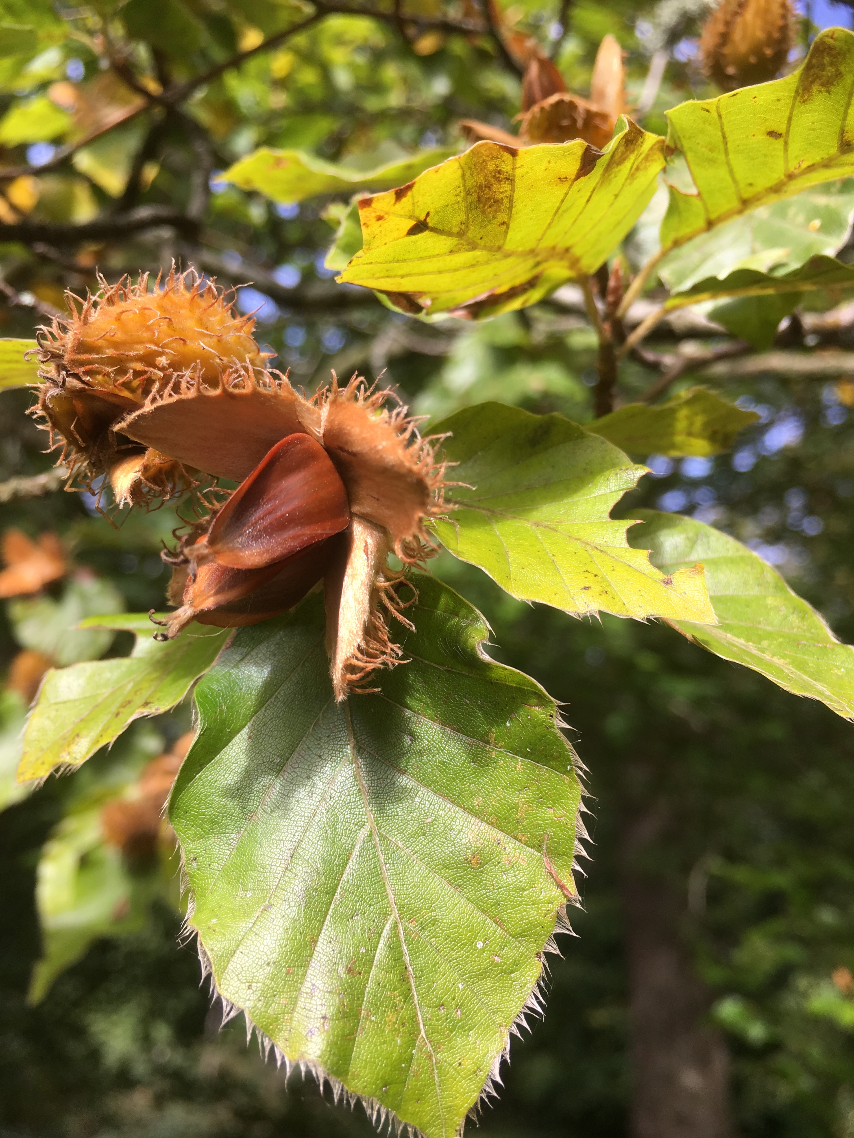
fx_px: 954
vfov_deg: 61.7
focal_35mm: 29
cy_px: 569
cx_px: 427
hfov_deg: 48.2
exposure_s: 1/316
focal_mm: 4.15
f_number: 2.2
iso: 25
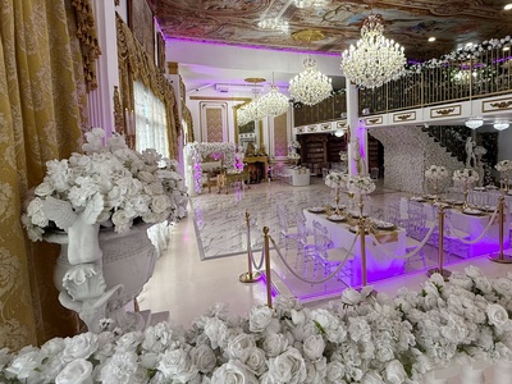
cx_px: 301
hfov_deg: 78.3
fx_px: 311
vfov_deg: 63.1
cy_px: 160
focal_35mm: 21
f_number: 2.2
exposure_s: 1/120
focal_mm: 2.22
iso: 125
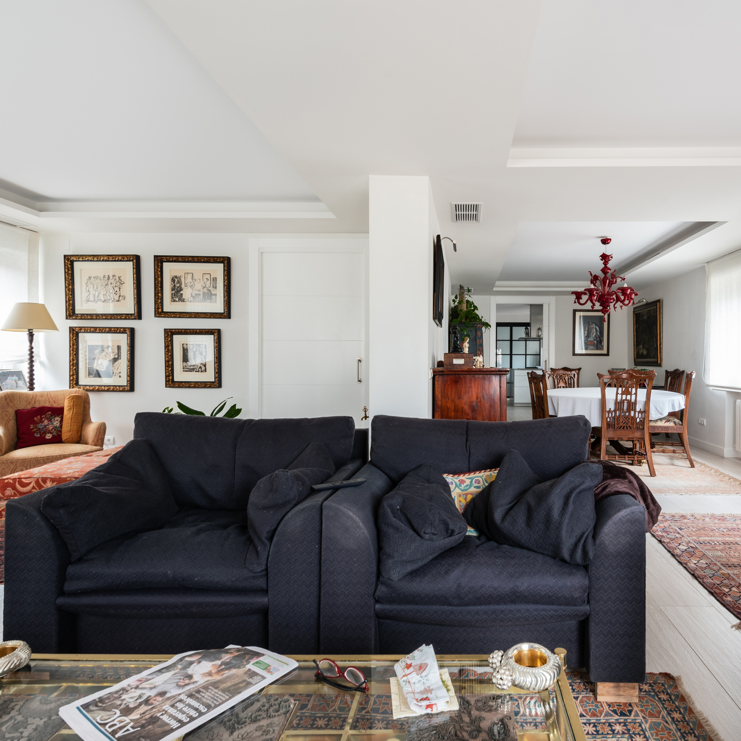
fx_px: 509
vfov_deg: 72.1
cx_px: 454
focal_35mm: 21
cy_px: 364
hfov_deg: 71.2
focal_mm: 16
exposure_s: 1/2
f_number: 9
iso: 125
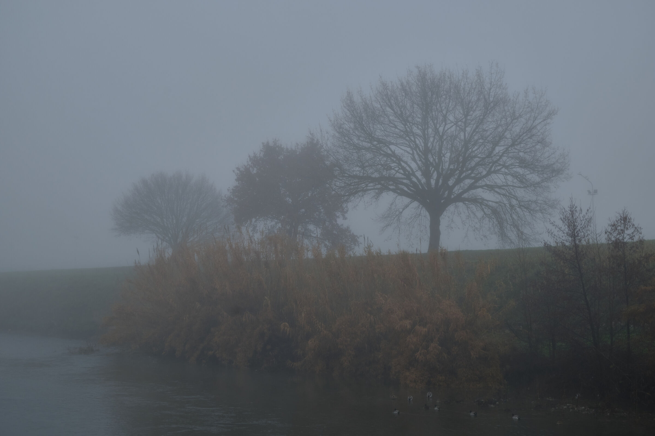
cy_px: 218
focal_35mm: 45
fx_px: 819
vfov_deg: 29.9
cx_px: 328
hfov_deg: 43.6
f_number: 14
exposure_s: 1/58
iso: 200
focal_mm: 30.2
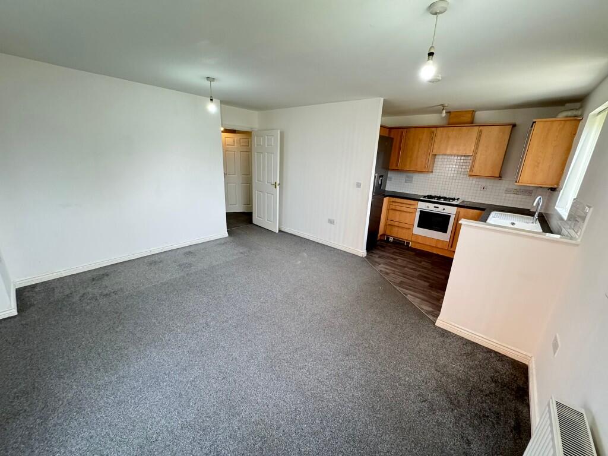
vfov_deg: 85.7
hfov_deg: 102.1
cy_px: 228
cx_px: 304
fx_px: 246
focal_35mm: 14
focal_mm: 2.22
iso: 320
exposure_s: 1/80
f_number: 2.2
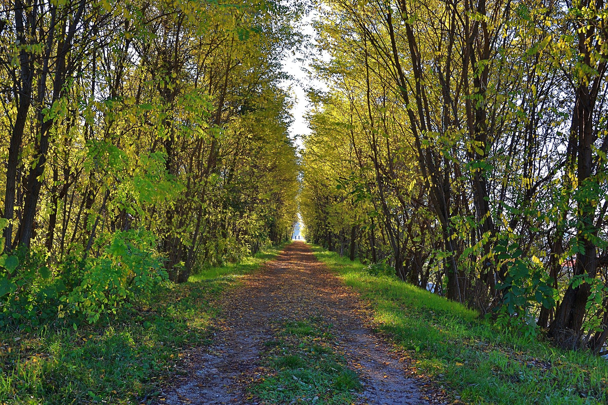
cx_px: 304
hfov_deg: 49.6
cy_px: 202
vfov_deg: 34.2
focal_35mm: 39
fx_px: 659
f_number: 8
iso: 100
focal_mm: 26
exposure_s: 1/50
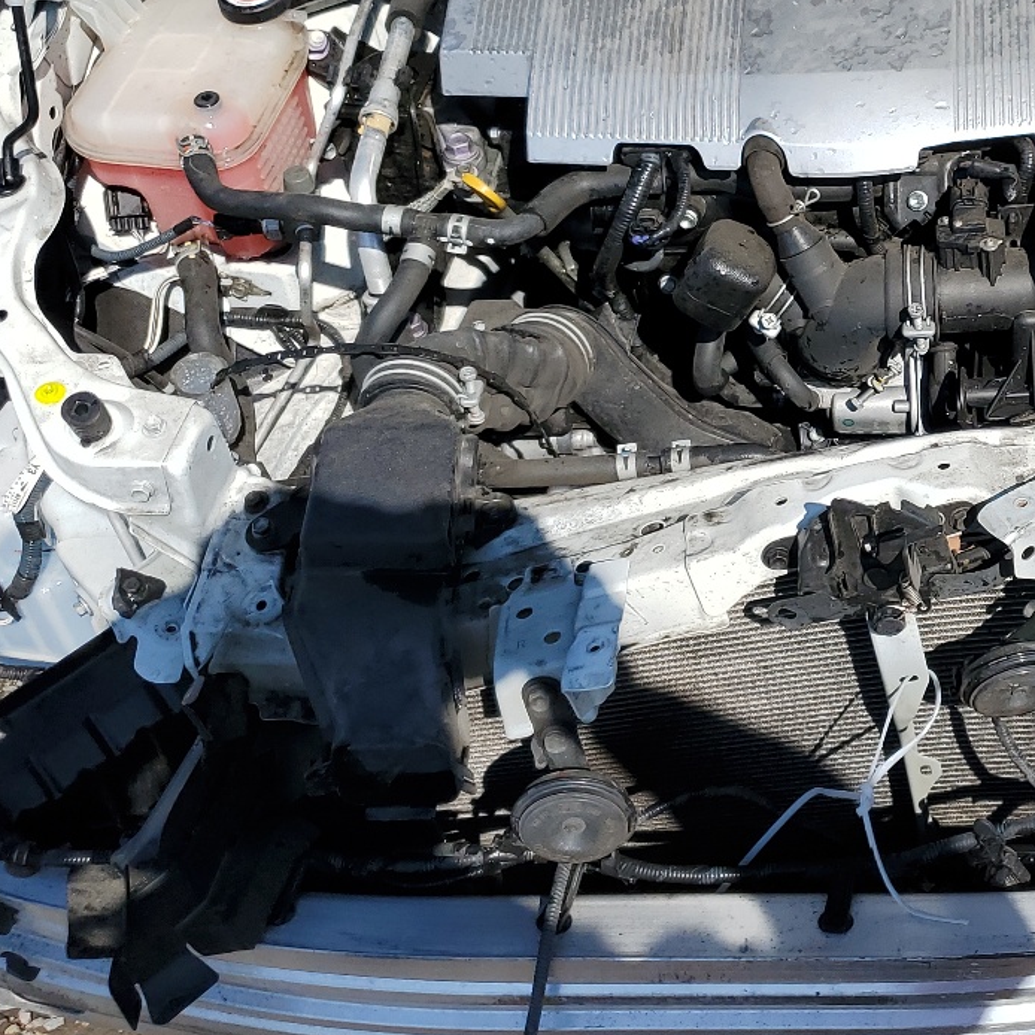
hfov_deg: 30.6
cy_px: 319
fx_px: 1793
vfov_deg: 31.9
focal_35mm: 53
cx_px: 949
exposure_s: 1/5000
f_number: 1.5
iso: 50
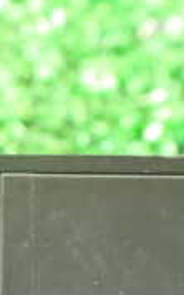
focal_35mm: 107
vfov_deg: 19.0
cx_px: -259
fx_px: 860
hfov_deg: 10.5
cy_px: 288
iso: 1250
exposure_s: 1/30
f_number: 2.3
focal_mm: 5.4
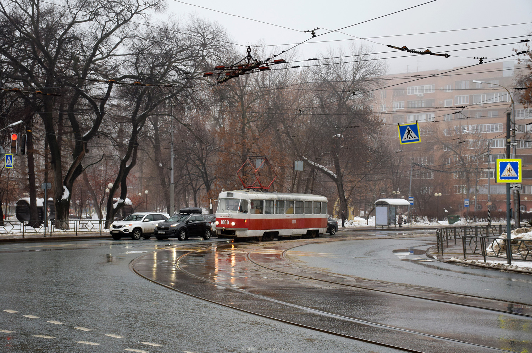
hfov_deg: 35.1
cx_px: 266
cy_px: 176
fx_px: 841
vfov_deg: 23.7
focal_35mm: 57
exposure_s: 1/250
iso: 800
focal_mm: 38
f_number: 5.6
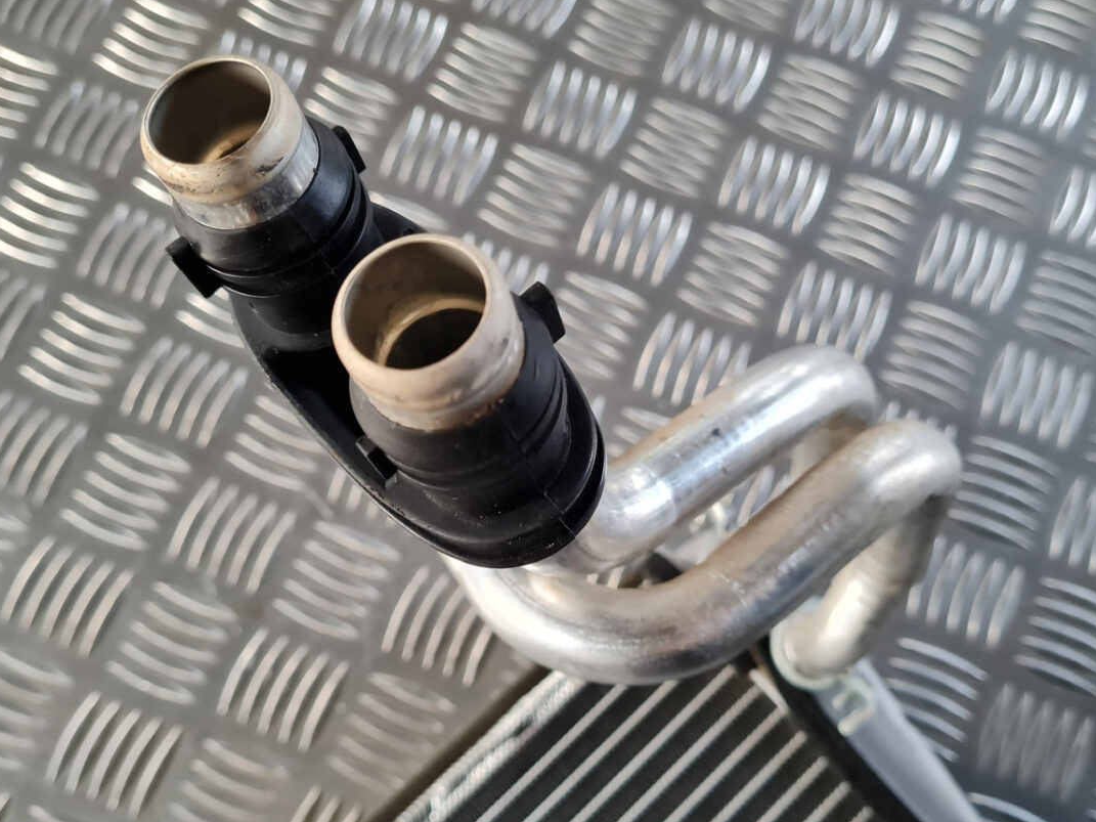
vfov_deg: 41.8
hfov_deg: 54.0
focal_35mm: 34
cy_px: 435
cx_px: 546
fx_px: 1076
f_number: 1.8
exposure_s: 1/50
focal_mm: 5.4
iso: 320
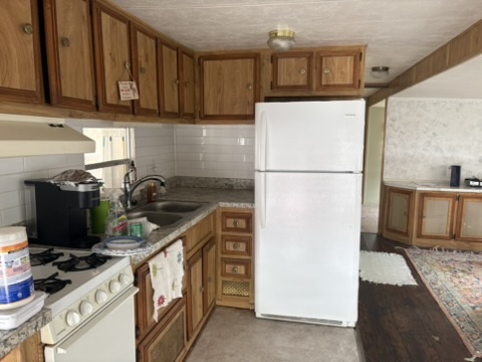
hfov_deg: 67.3
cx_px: 241
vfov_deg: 53.1
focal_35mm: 26
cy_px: 181
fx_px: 362
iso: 125
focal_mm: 5.96
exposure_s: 1/65
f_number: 1.6
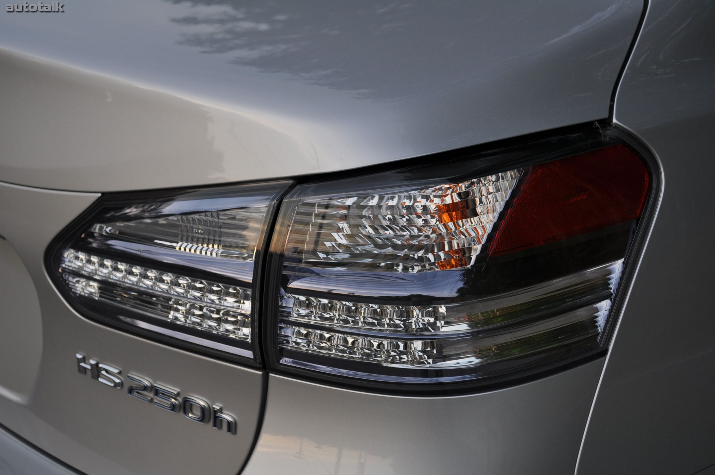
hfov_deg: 33.4
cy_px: 238
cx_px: 358
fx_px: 1190
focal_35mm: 60
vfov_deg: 22.6
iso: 200
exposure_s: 1/160
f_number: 6.3
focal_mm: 40
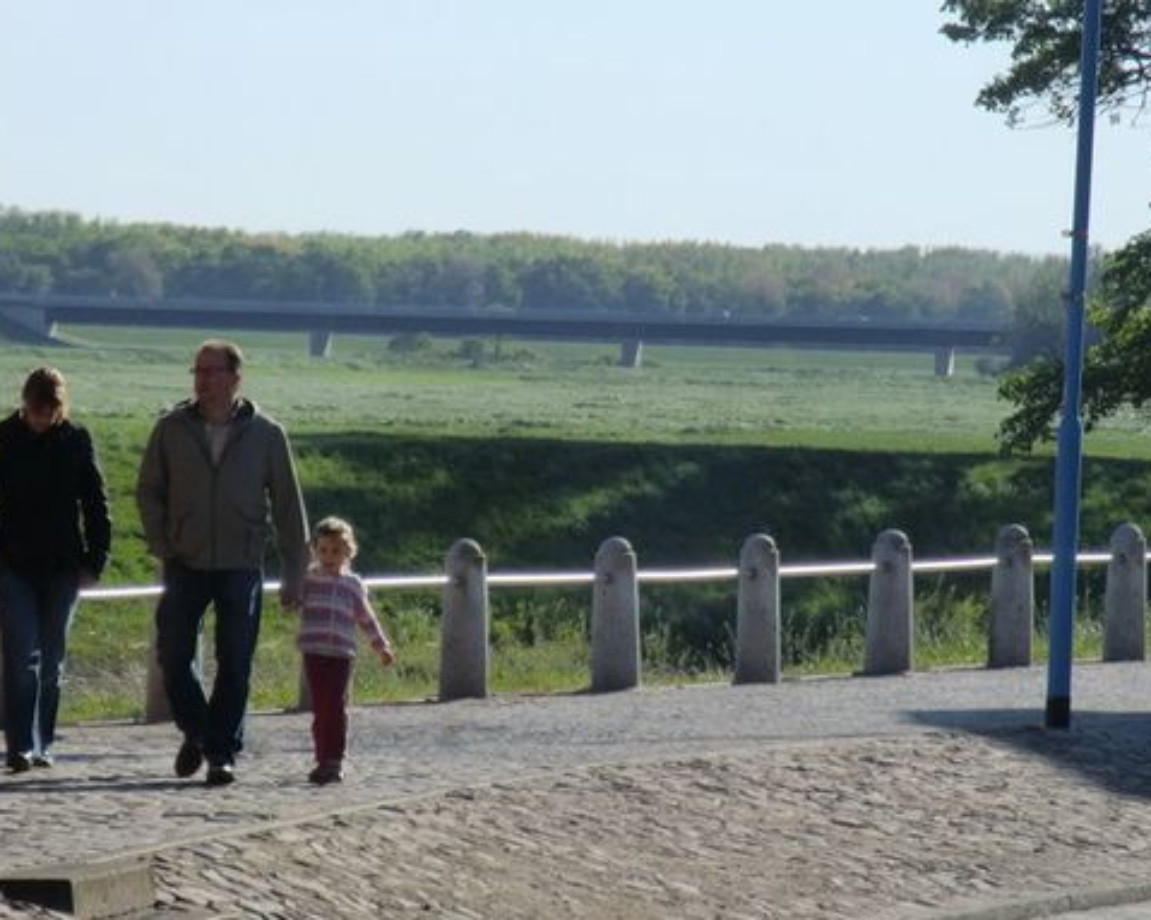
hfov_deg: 6.4
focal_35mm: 303
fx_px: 10320
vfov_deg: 5.1
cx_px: 718
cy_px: 520
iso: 64
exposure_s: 1/320
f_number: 5.7
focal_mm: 43
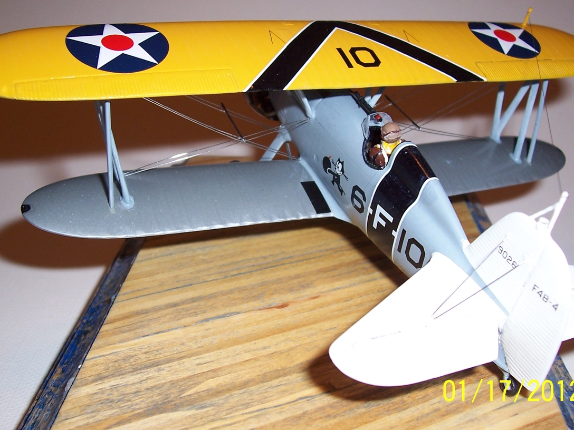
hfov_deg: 46.8
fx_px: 663
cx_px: 283
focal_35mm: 40
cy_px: 201
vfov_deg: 35.9
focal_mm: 5.6
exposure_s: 1/60
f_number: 2.7
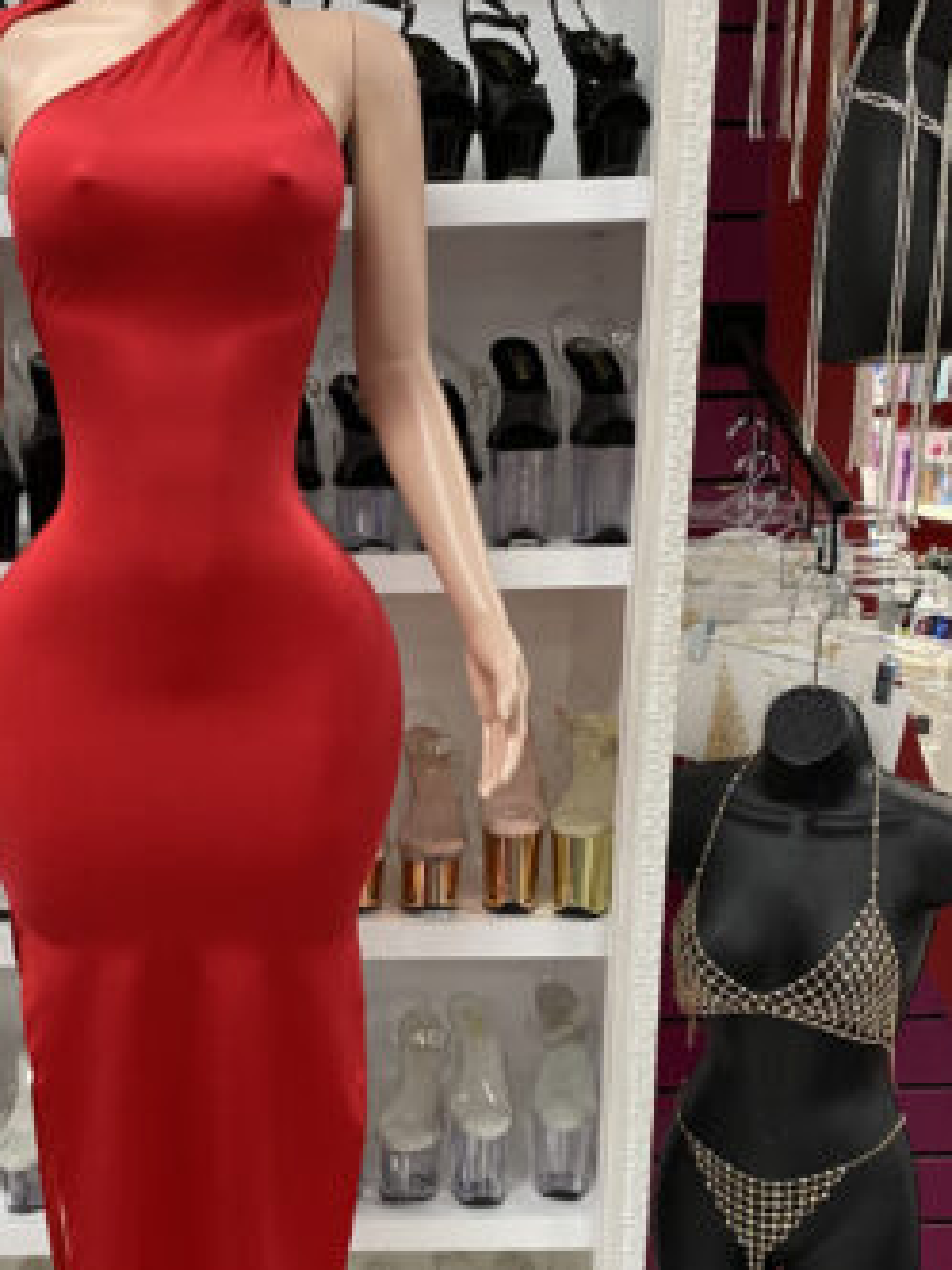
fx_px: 1723
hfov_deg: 29.9
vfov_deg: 40.0
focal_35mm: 47
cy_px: 822
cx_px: 149
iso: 200
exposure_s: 1/60
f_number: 1.8
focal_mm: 4.25
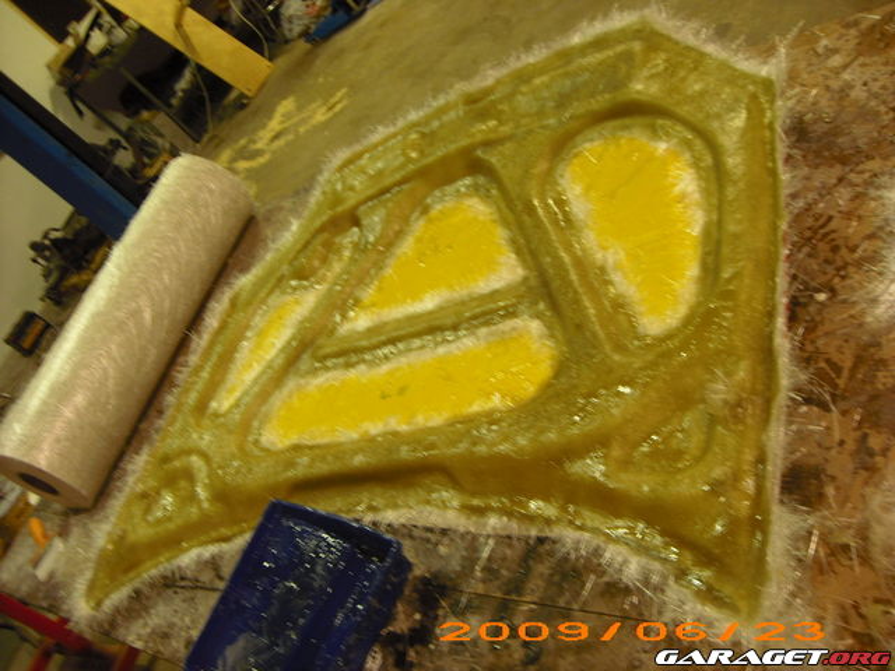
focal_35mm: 37
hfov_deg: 50.1
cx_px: 448
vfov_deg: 38.7
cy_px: 336
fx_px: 957
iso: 200
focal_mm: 6.2
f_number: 2.7
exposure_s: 1/6
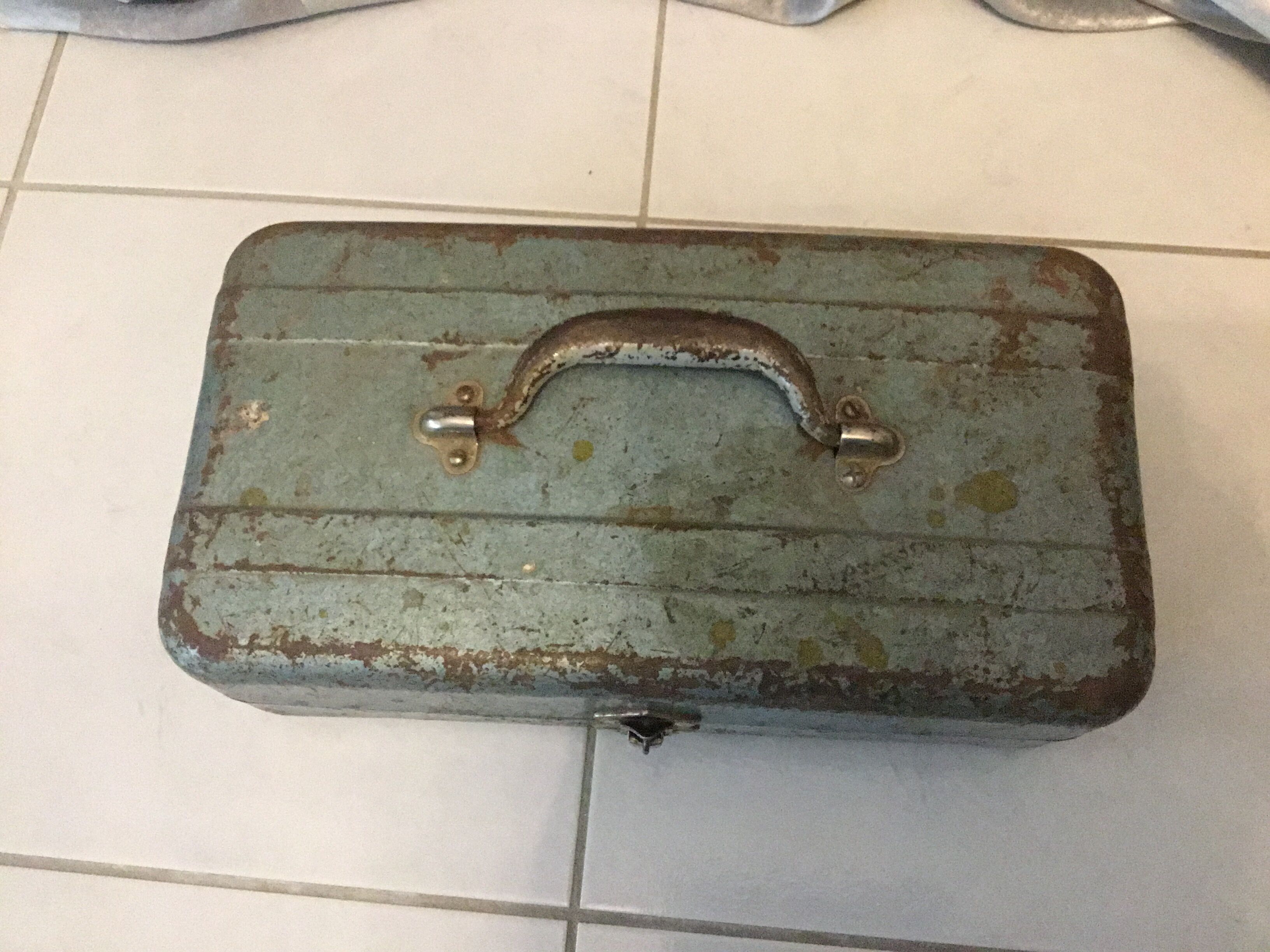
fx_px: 1137
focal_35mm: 31
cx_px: 635
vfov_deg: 45.4
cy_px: 476
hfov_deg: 58.4
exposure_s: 1/17
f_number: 2.4
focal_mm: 3.3
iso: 640
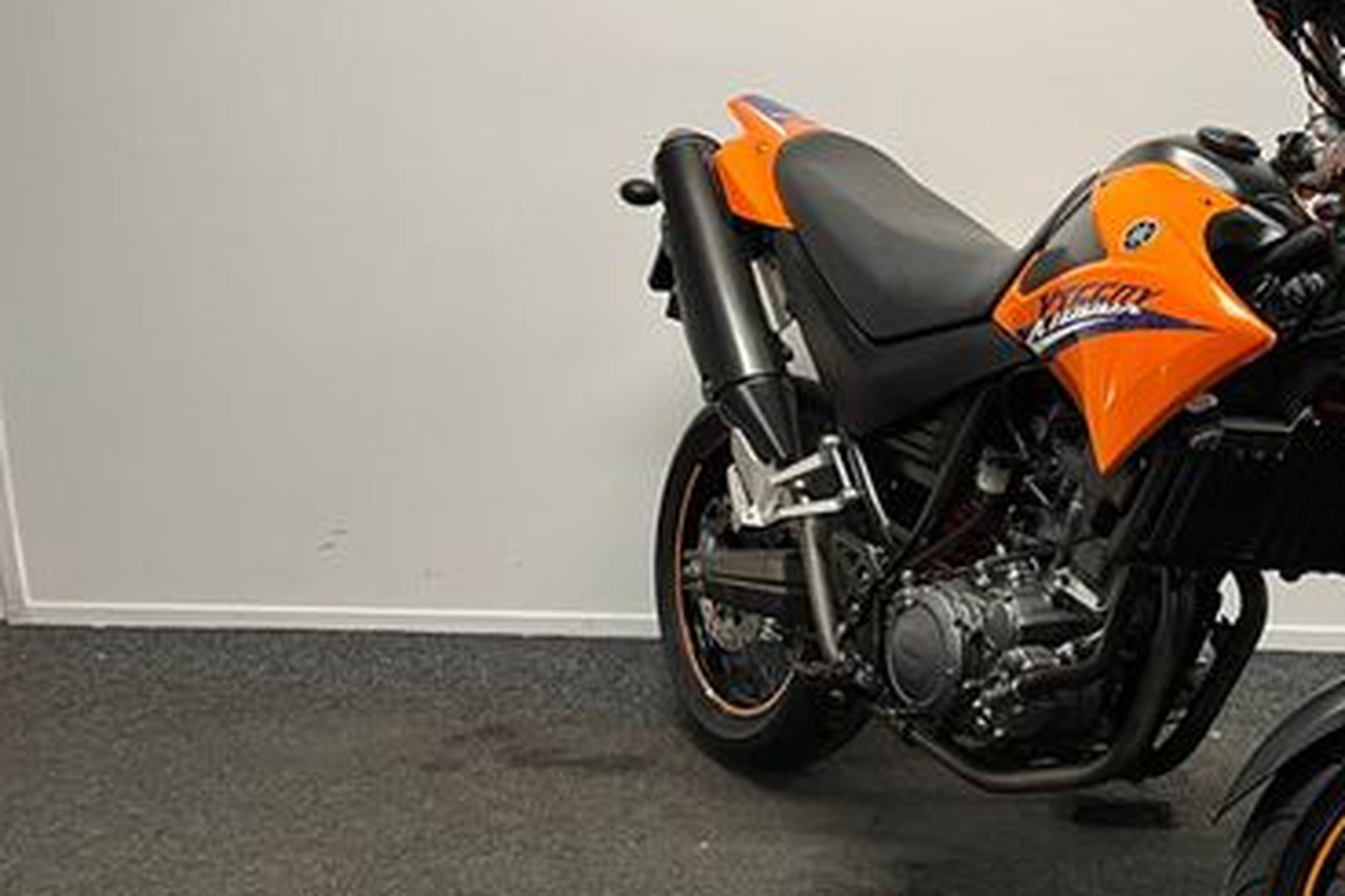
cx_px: 1137
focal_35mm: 47
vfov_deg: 28.6
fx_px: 1755
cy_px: 479
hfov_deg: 39.7
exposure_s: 1/50
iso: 80
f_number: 1.6
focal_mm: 5.1
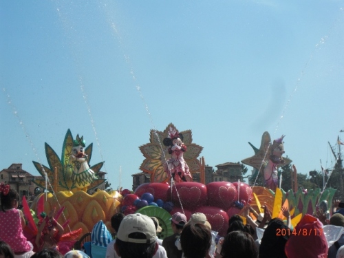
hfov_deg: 17.6
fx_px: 1113
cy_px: 129
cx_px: 172
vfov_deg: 13.2
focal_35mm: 112
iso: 50
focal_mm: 19.6
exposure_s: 1/500
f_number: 5.8
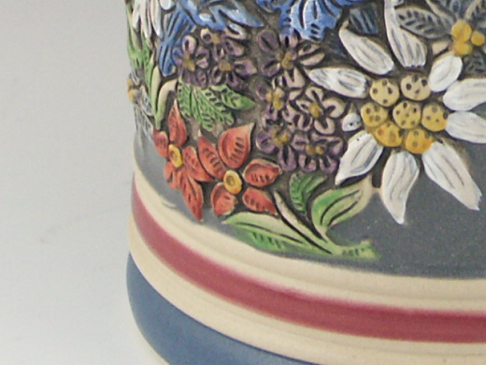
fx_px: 2583
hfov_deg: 10.6
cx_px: 493
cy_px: -140
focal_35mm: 184
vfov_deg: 7.9
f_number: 3.5
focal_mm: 11.82
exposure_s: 1/40
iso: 100
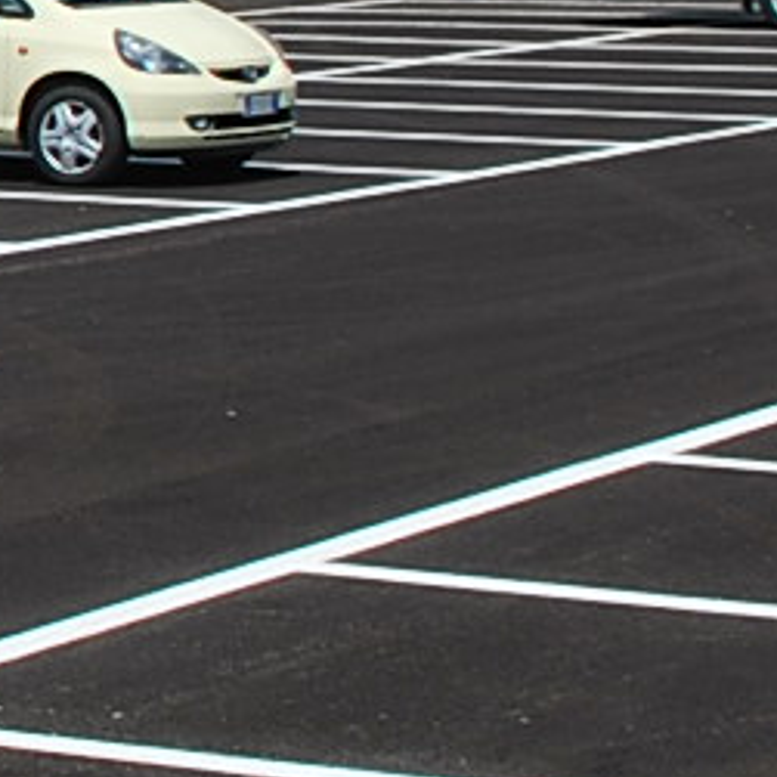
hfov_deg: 9.3
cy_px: 53
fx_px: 4495
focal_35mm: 177
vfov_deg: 9.8
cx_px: -765
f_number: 8
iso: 100
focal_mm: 18
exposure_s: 1/250
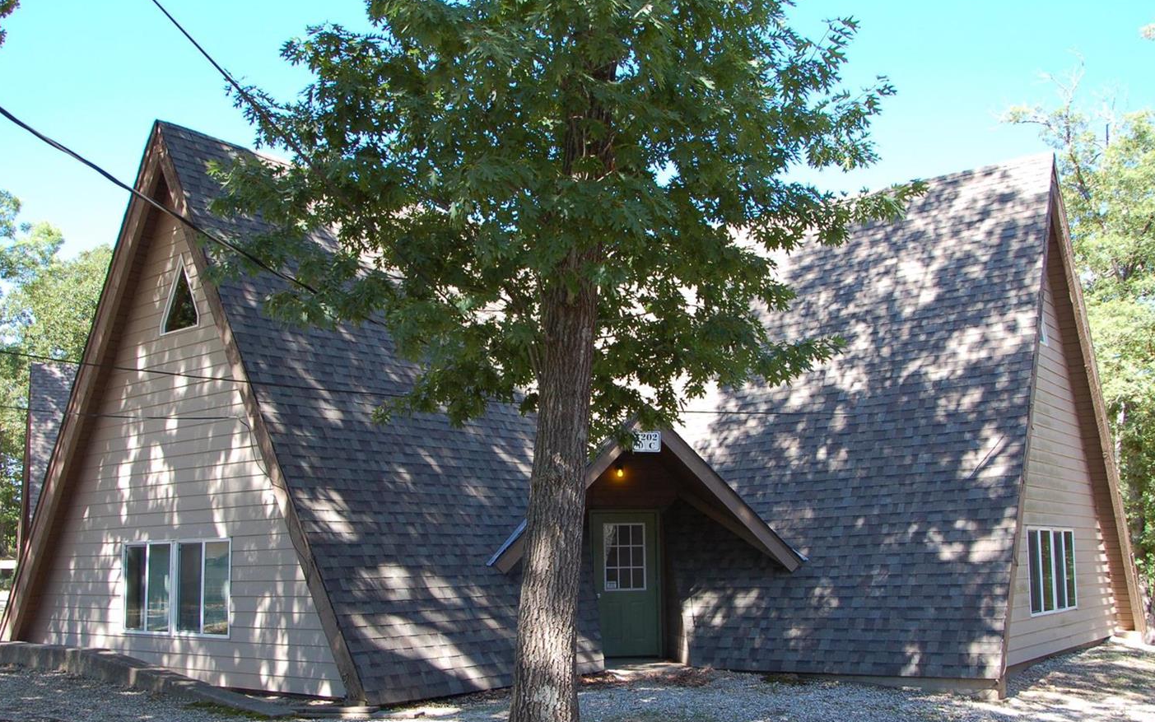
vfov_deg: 34.7
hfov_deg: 53.2
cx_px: 615
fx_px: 1152
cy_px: 415
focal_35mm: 37
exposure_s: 1/125
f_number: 5.6
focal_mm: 21
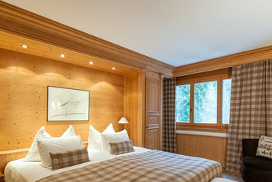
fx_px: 174
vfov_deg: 54.0
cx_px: 126
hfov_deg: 76.0
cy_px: 122
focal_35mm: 23
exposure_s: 1/60
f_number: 8
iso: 1250
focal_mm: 17
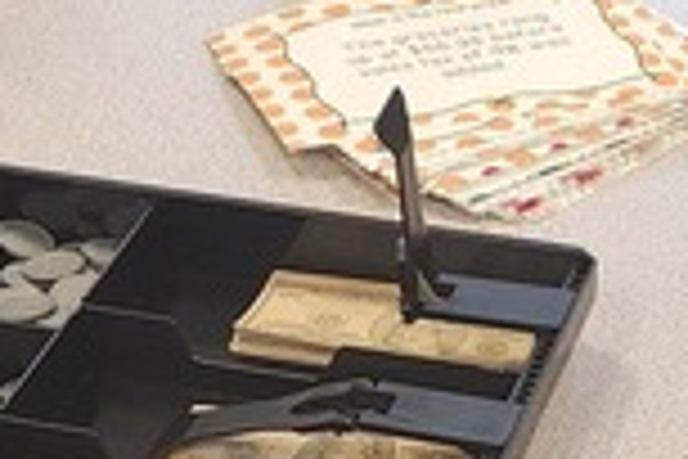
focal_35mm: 160
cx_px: 603
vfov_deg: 8.5
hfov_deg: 12.7
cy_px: 464
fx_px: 3058
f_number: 1.8
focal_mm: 6.4
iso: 320
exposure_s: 1/120
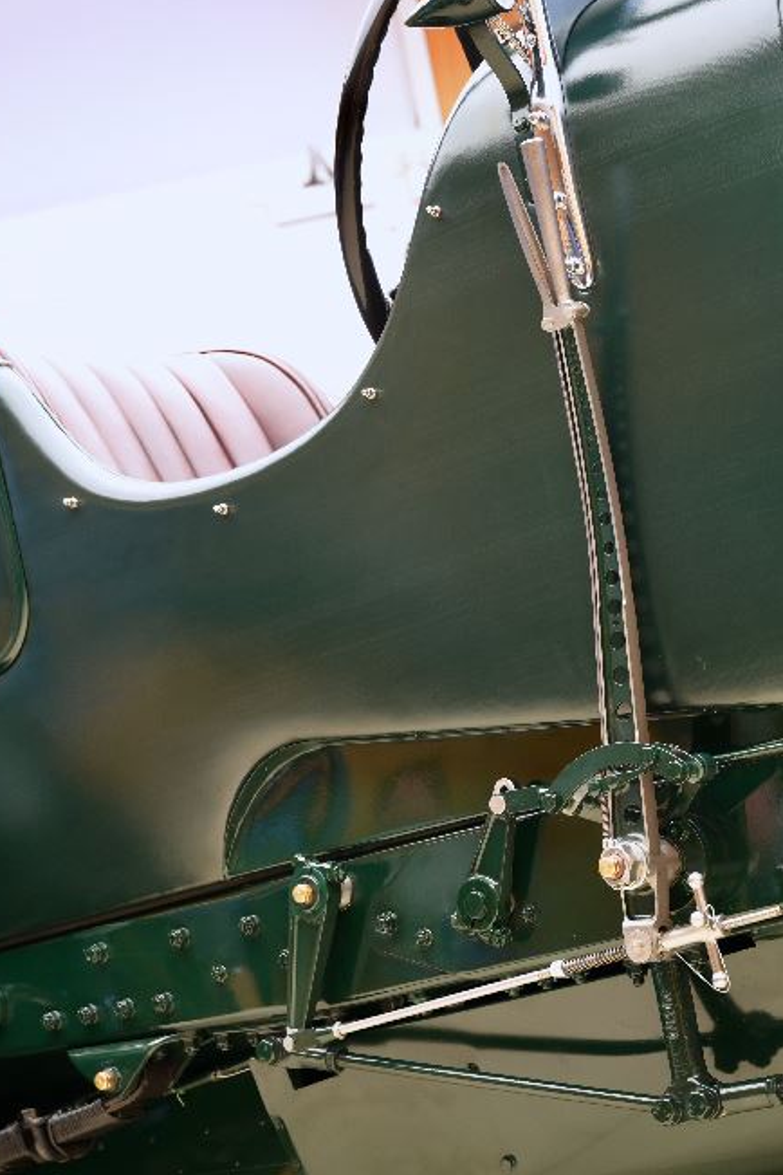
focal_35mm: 85
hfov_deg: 16.1
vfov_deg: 23.9
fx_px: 2773
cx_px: 327
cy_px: 578
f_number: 5
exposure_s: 1/20
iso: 800
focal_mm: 54
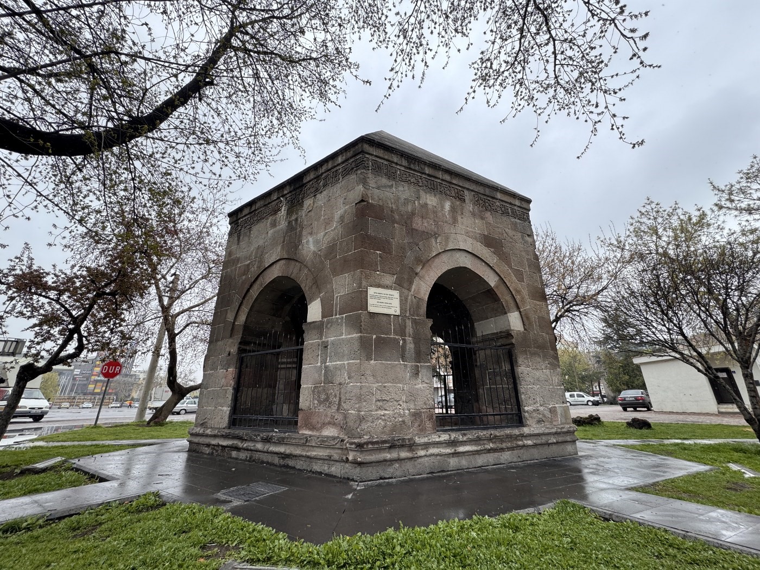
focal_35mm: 14
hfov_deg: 102.1
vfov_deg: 85.7
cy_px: 285
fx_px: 307
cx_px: 380
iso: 40
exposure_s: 1/211
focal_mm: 2.22
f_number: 2.2
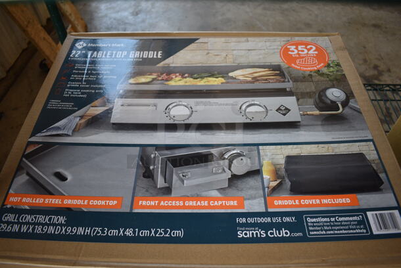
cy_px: 134
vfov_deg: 48.0
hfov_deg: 67.3
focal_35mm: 27
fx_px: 301
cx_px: 200
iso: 640
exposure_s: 1/250
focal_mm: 18
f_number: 3.5
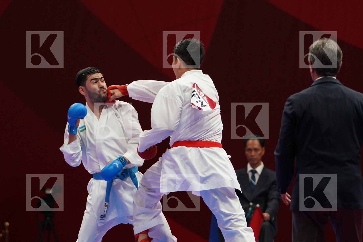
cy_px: 121
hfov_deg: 7.7
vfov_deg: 5.1
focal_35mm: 267
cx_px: 182
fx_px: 2692
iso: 3200
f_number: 4
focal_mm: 178
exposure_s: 1/1000
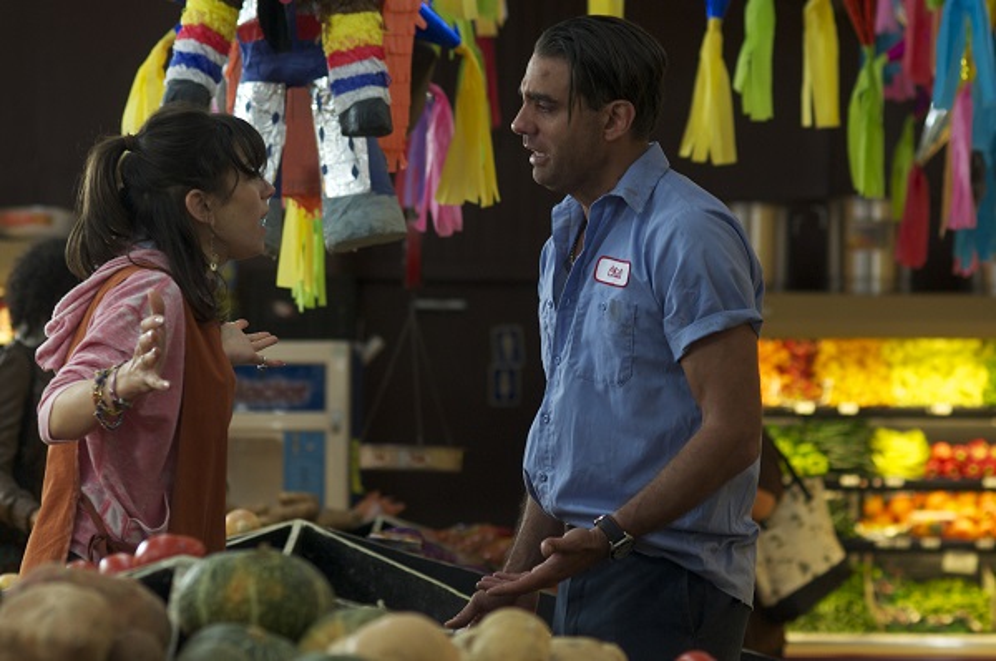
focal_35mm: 128
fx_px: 3522
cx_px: 498
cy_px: 330
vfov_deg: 10.7
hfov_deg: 16.1
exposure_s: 1/125
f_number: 3.5
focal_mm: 85
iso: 500
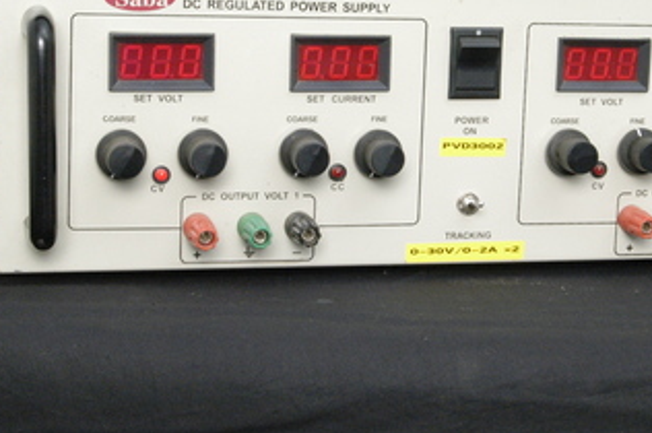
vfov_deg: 14.4
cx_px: 419
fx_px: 1719
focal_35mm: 95
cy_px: 161
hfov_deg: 21.4
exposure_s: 1/200
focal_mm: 40
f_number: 25
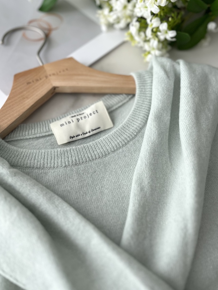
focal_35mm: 31
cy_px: 153
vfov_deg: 58.3
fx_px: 260
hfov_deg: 45.3
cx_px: 122
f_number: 1.6
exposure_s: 1/251
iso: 40
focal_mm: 5.1
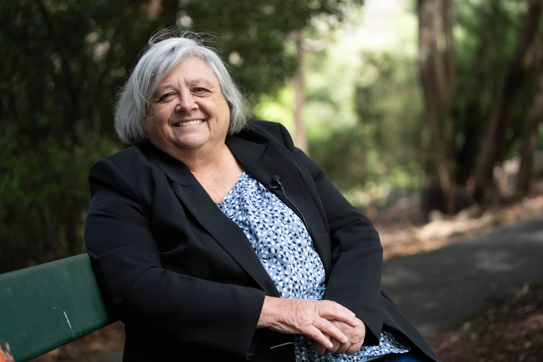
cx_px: 272
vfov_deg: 19.5
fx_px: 1056
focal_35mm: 70
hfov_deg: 28.8
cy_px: 181
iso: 125
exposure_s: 1/200
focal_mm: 70
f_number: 2.8
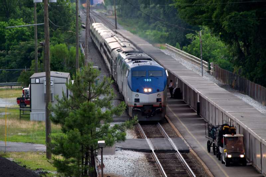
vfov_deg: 5.4
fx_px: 1881
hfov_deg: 8.1
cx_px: 133
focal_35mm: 255
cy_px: 88
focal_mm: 170
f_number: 8
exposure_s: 1/80
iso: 200
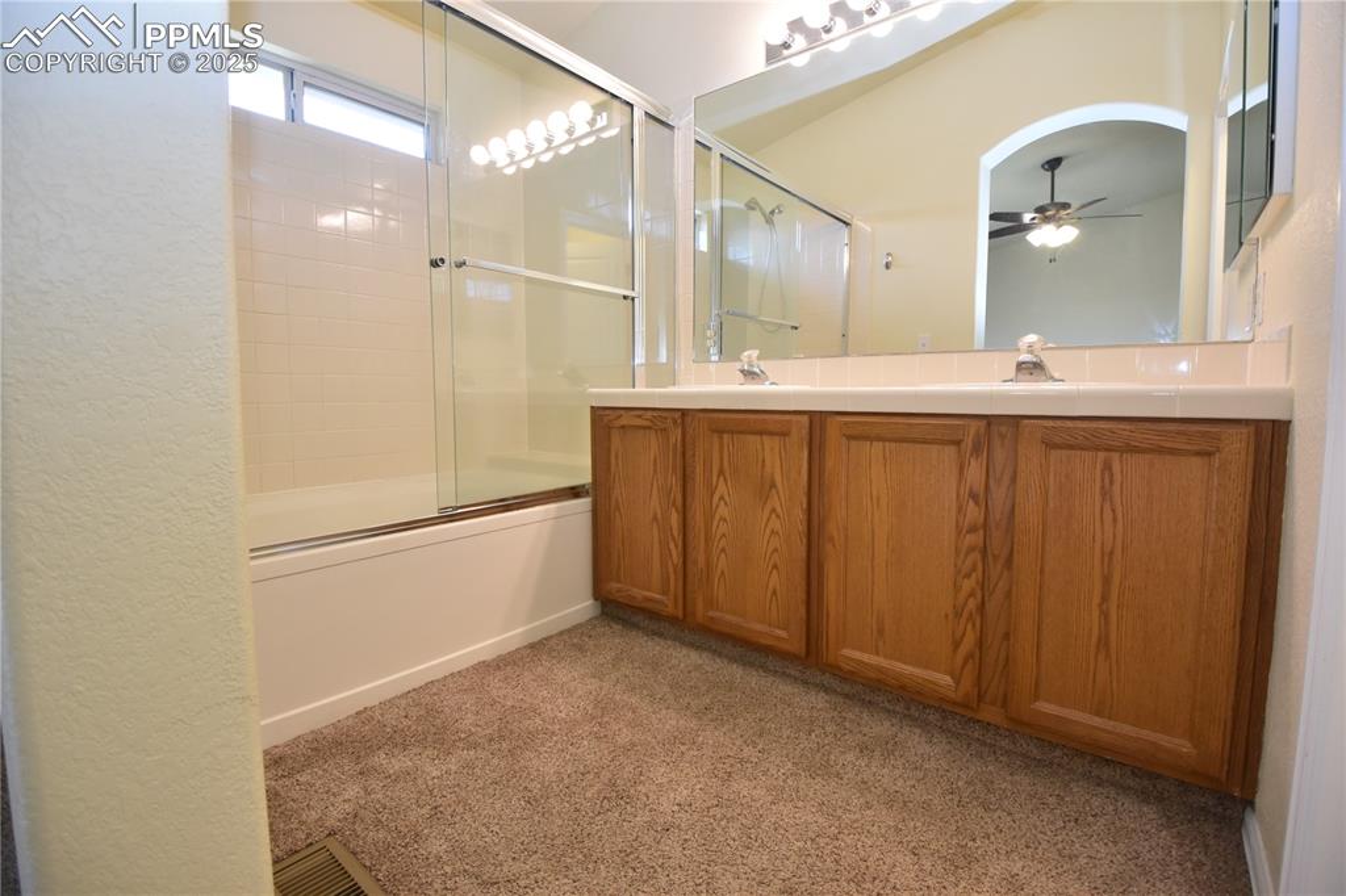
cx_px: 673
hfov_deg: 100.4
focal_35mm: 15
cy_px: 448
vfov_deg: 77.3
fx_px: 561
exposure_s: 1/125
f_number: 3.5
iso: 900
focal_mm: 10
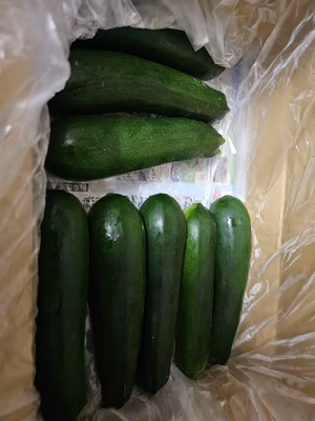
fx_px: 279
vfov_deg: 73.9
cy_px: 210
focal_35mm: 23
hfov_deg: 58.9
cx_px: 158
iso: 1000
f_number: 1.7
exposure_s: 1/25
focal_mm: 6.3
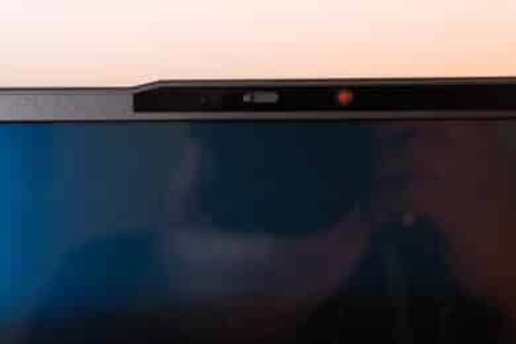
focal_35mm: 75
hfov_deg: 27.0
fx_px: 1075
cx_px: 258
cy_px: 172
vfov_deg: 18.2
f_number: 8
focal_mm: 50
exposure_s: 1/58
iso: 3200
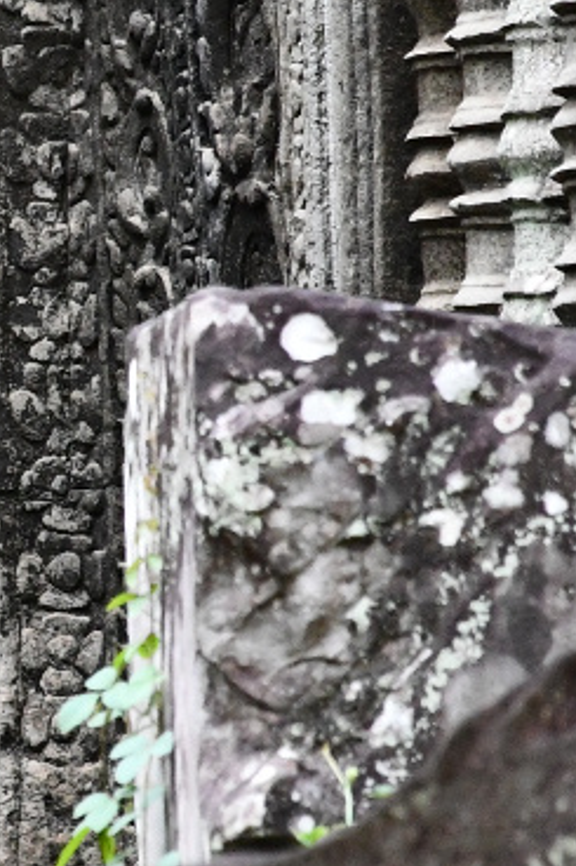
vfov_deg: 2.3
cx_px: -209
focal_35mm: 914
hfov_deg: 1.5
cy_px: 337
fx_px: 21955
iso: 2000
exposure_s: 1/250
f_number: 5.6
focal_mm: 140
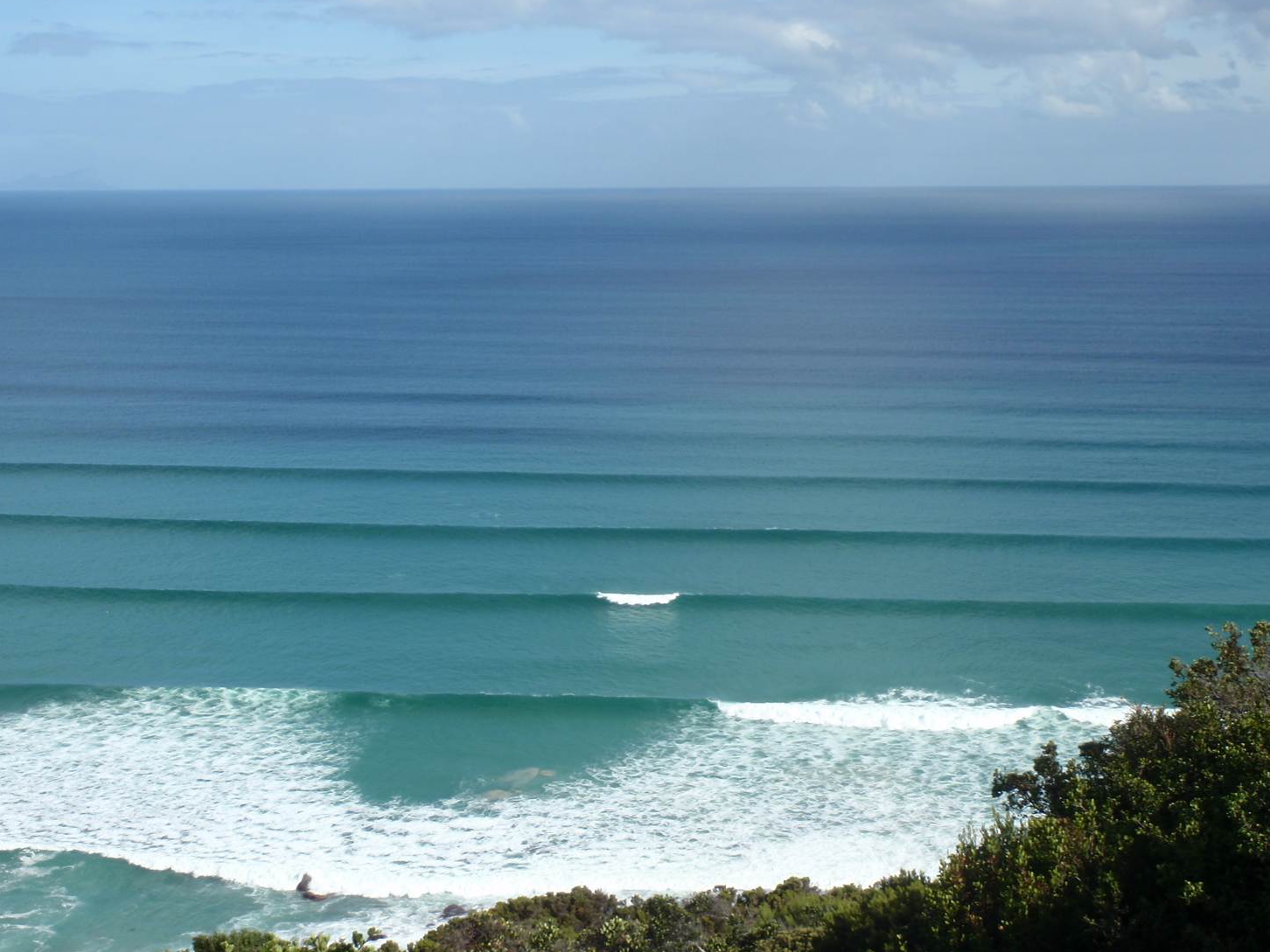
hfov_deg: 35.5
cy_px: 457
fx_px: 1981
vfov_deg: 27.0
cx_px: 673
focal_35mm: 54
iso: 64
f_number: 6.3
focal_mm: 8.89
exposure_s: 1/200
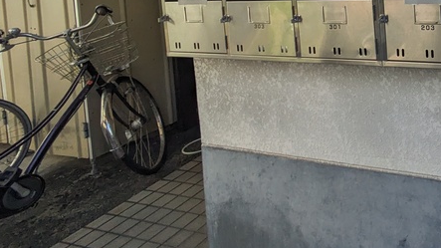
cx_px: 467
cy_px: -37
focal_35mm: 33
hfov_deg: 46.5
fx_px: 386
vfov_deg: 31.0
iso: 48
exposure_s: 1/556
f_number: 2.2
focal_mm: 1.83
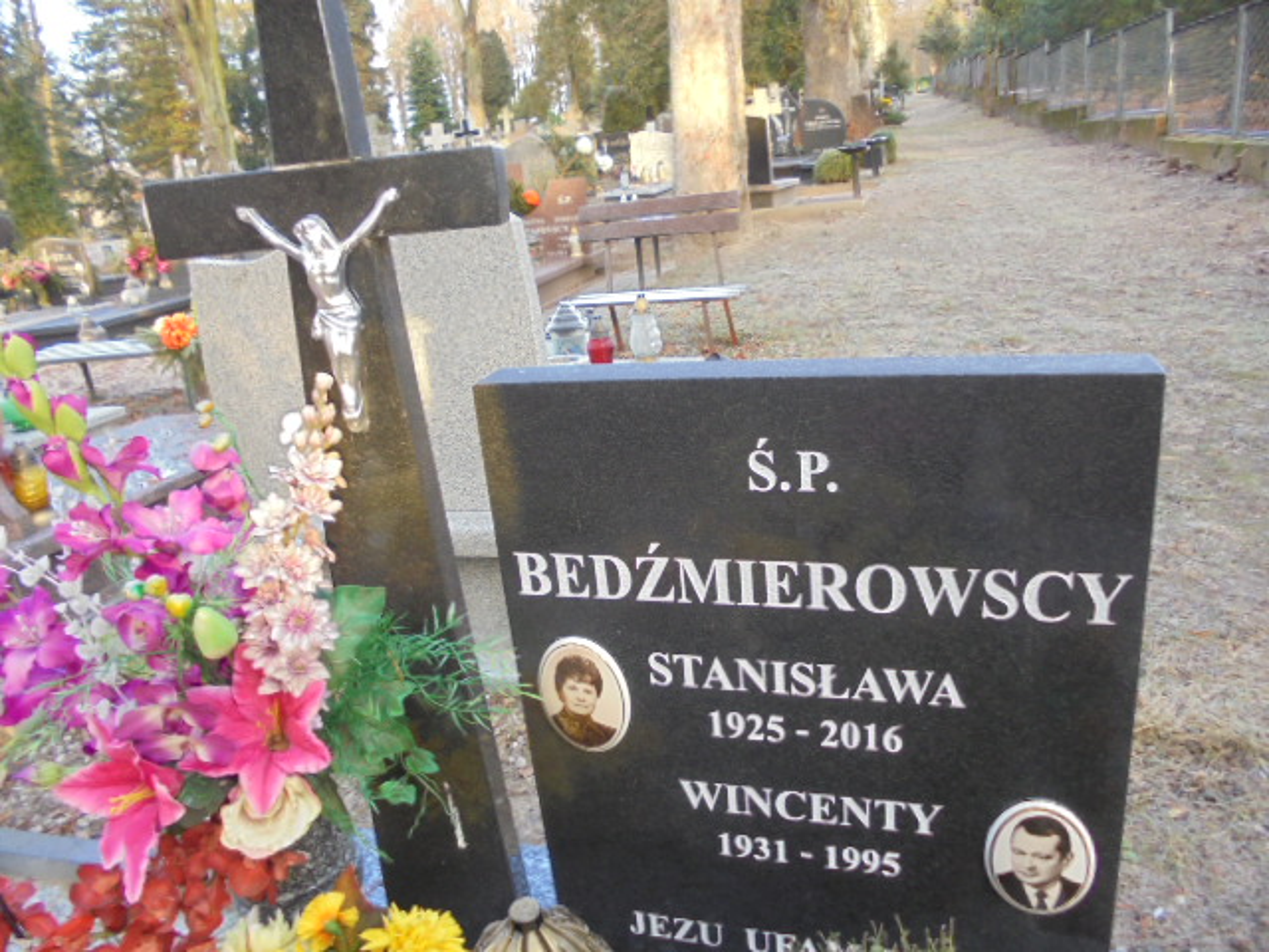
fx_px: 953
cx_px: 634
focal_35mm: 26
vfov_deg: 53.1
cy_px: 476
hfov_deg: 67.3
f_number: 3.5
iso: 100
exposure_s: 1/30
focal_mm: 4.6
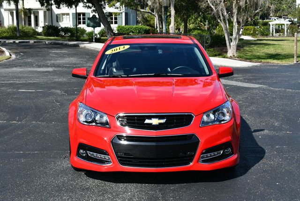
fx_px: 534
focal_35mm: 64
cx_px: 150
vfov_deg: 21.3
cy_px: 100
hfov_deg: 31.4
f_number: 8
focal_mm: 32
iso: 100
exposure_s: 1/250
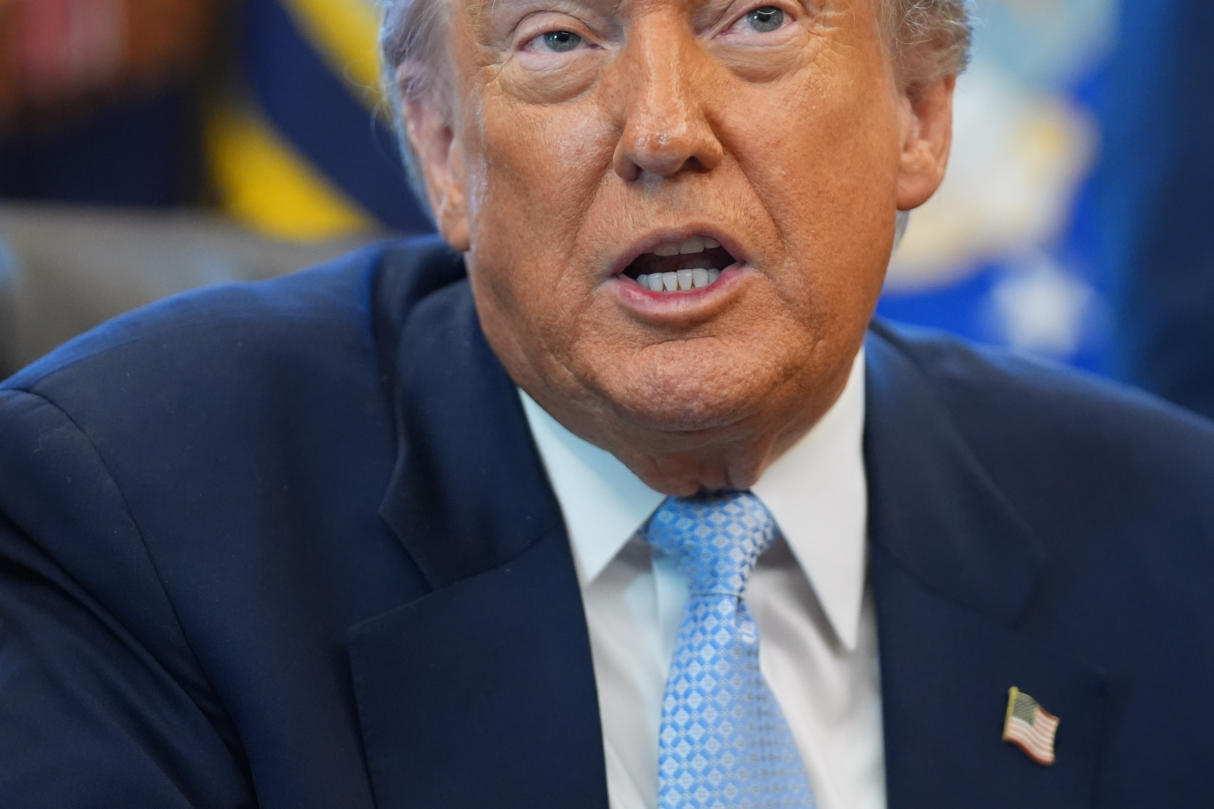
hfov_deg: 10.8
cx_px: 641
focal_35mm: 191
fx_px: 6440
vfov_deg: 7.2
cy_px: 294
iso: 3200
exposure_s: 1/250
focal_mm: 125
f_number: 2.8
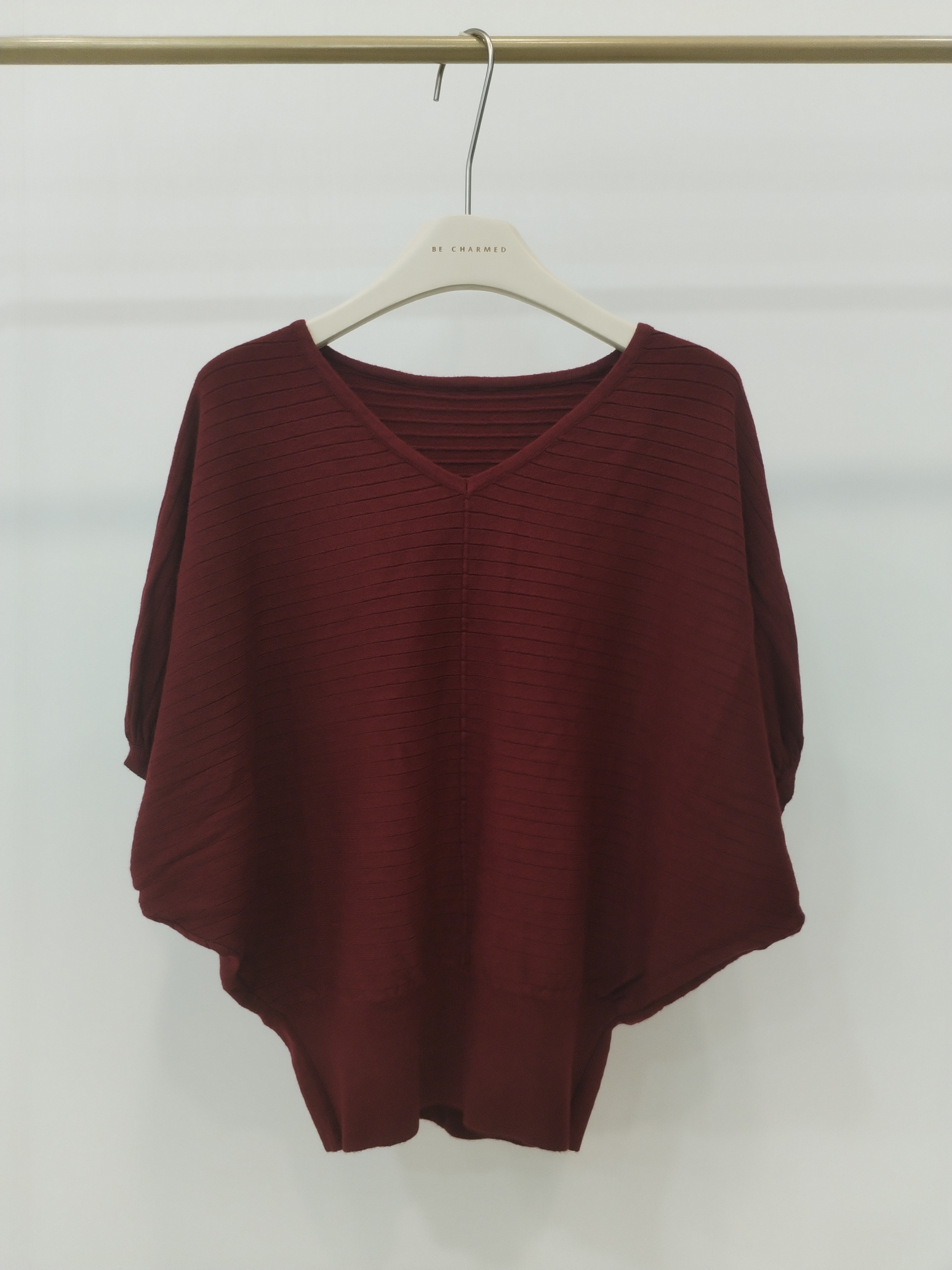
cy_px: 635
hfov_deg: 48.2
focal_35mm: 29
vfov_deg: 61.7
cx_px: 476
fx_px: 1063
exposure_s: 1/60
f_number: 1.8
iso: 321
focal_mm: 4.75
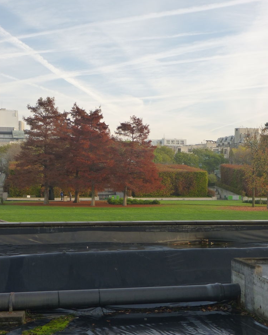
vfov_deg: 35.4
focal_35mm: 53
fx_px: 526
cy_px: 164
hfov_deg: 28.6
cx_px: 132
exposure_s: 1/100
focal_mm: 9
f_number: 3.2
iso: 125
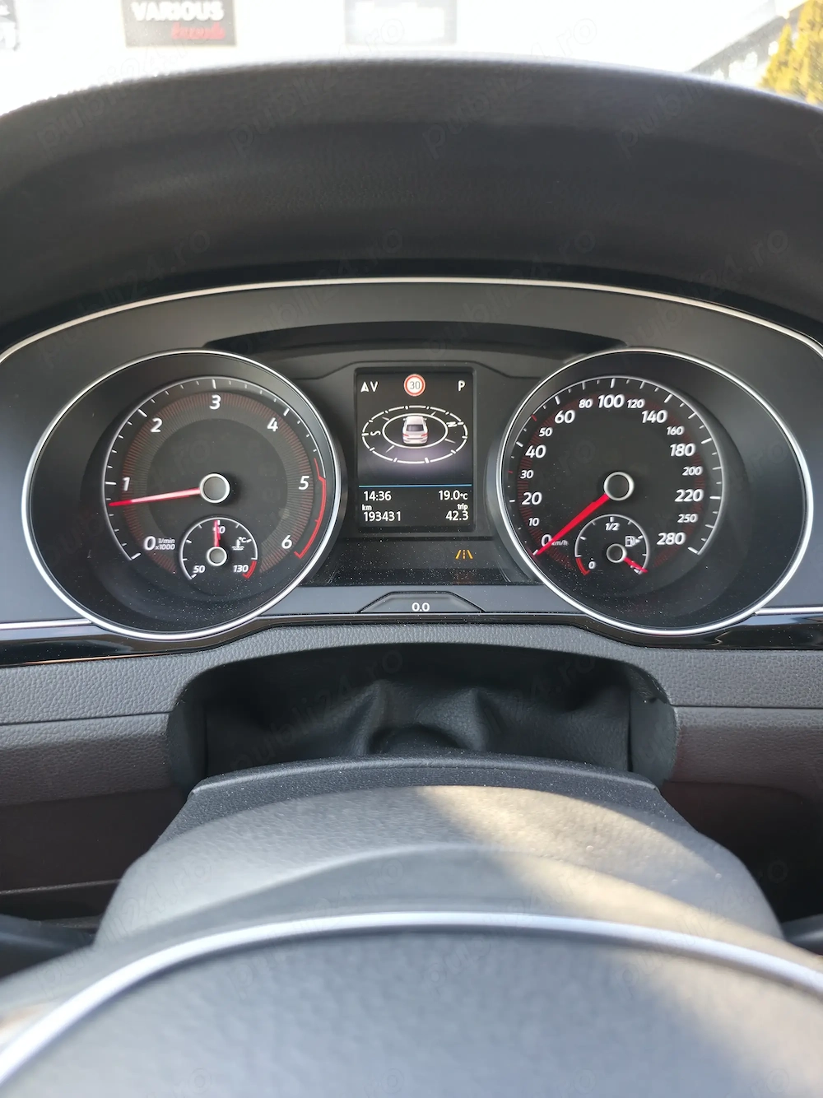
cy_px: 549
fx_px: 729
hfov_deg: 58.9
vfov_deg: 73.9
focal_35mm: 23
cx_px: 412
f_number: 1.7
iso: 32
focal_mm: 6.3
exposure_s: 1/51.7
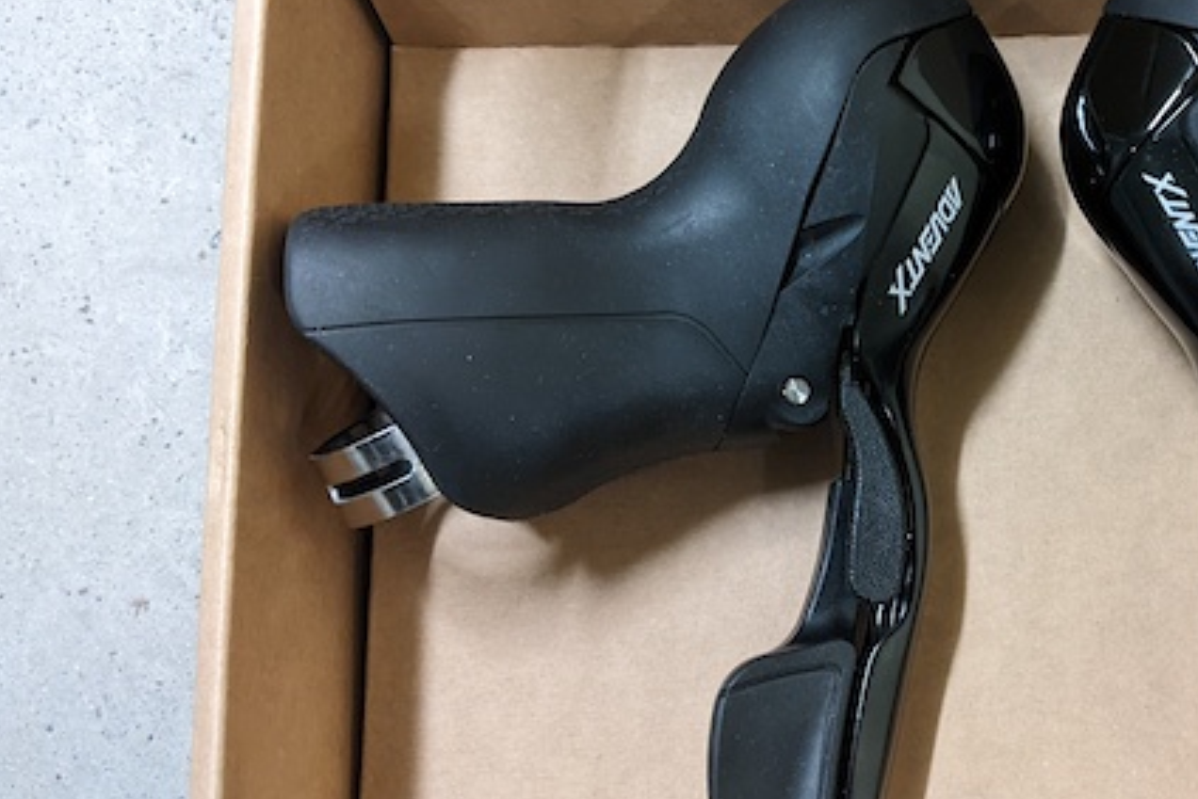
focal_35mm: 53
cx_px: 1006
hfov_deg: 35.9
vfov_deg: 25.5
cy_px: 359
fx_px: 1764
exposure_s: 1/30
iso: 400
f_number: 1.8
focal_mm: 4.44
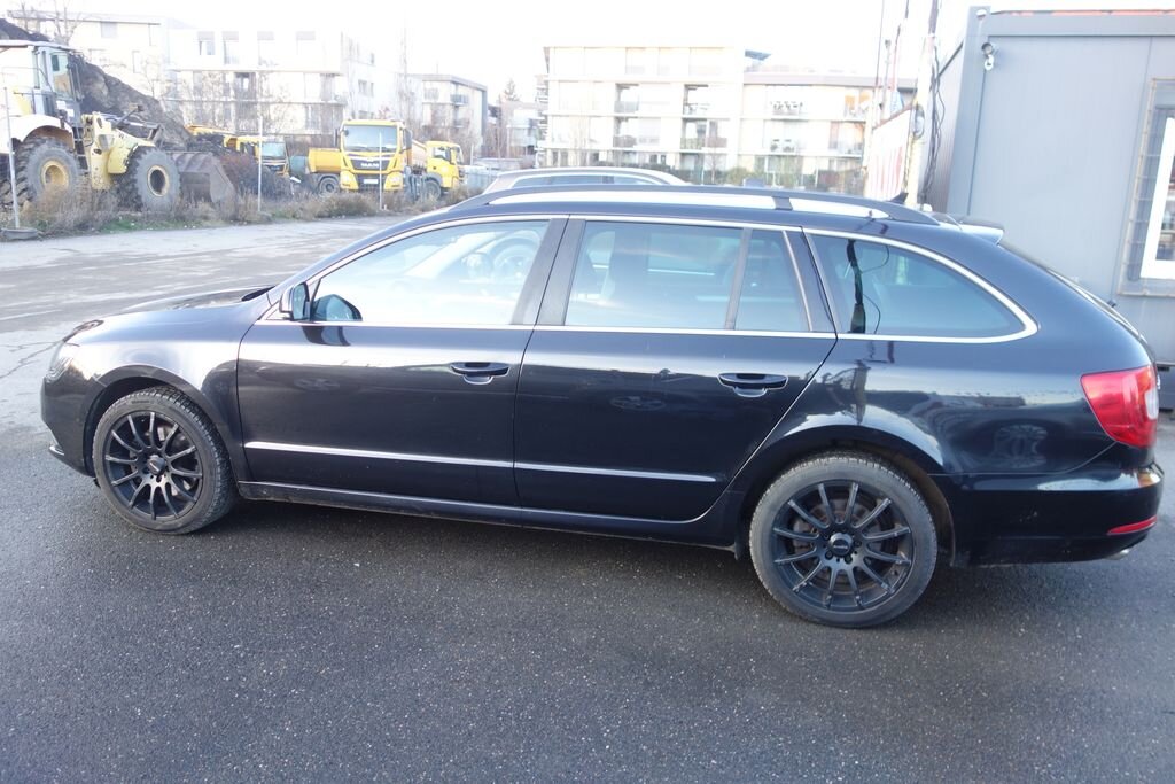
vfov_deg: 46.4
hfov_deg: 65.5
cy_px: 392
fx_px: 914
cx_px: 588
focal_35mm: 28
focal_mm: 10.4
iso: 125
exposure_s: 1/30
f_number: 1.8
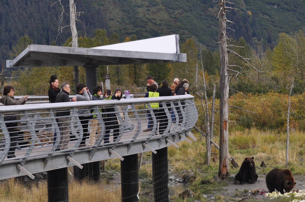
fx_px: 889
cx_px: 152
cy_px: 101
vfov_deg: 13.0
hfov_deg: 19.5
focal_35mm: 105
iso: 400
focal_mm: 70
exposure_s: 1/1250
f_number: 5
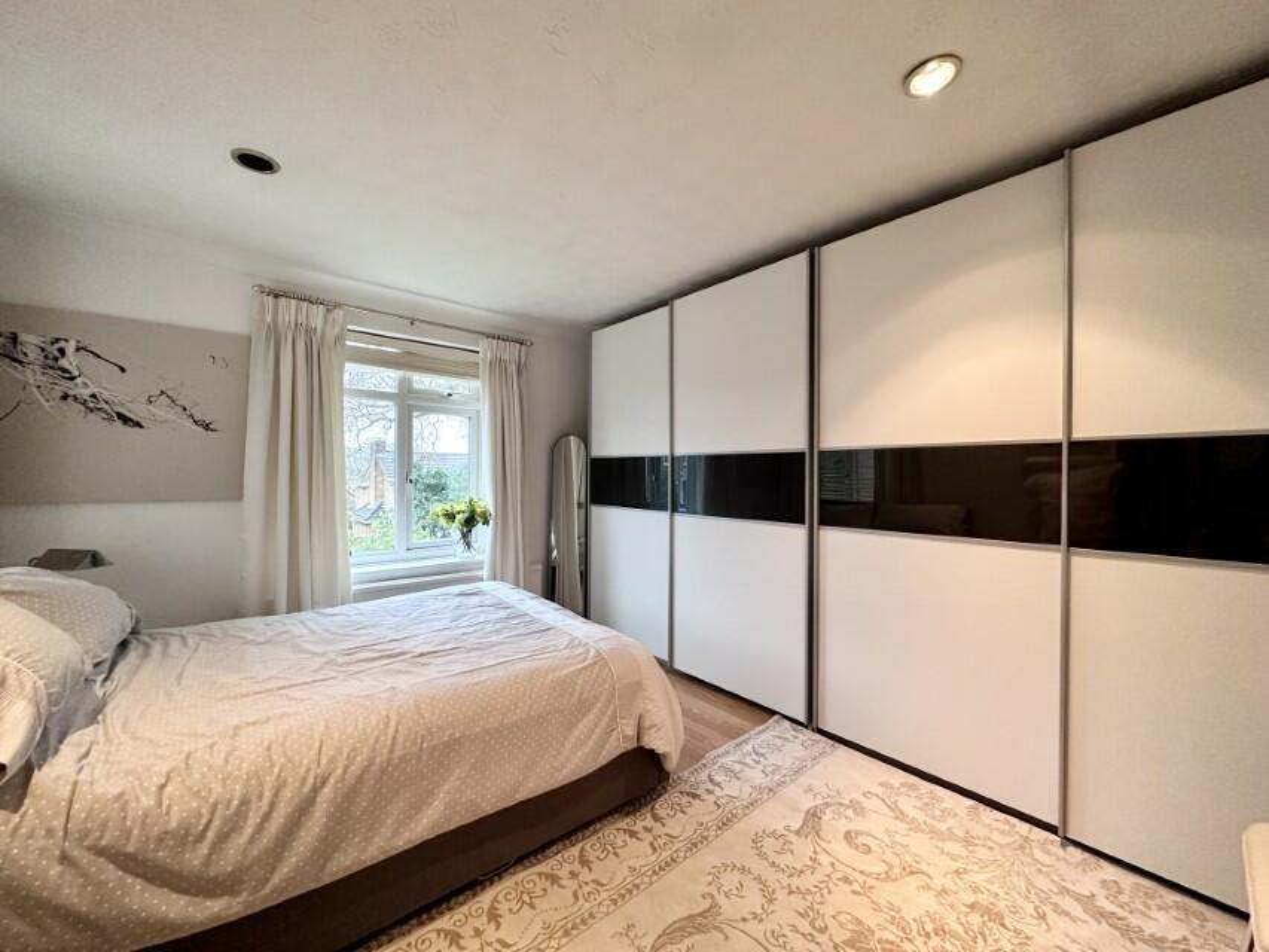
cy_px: 476
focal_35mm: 14
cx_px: 634
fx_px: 513
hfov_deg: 102.1
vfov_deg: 85.7
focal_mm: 2.22
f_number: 2.2
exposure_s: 1/50
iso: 250
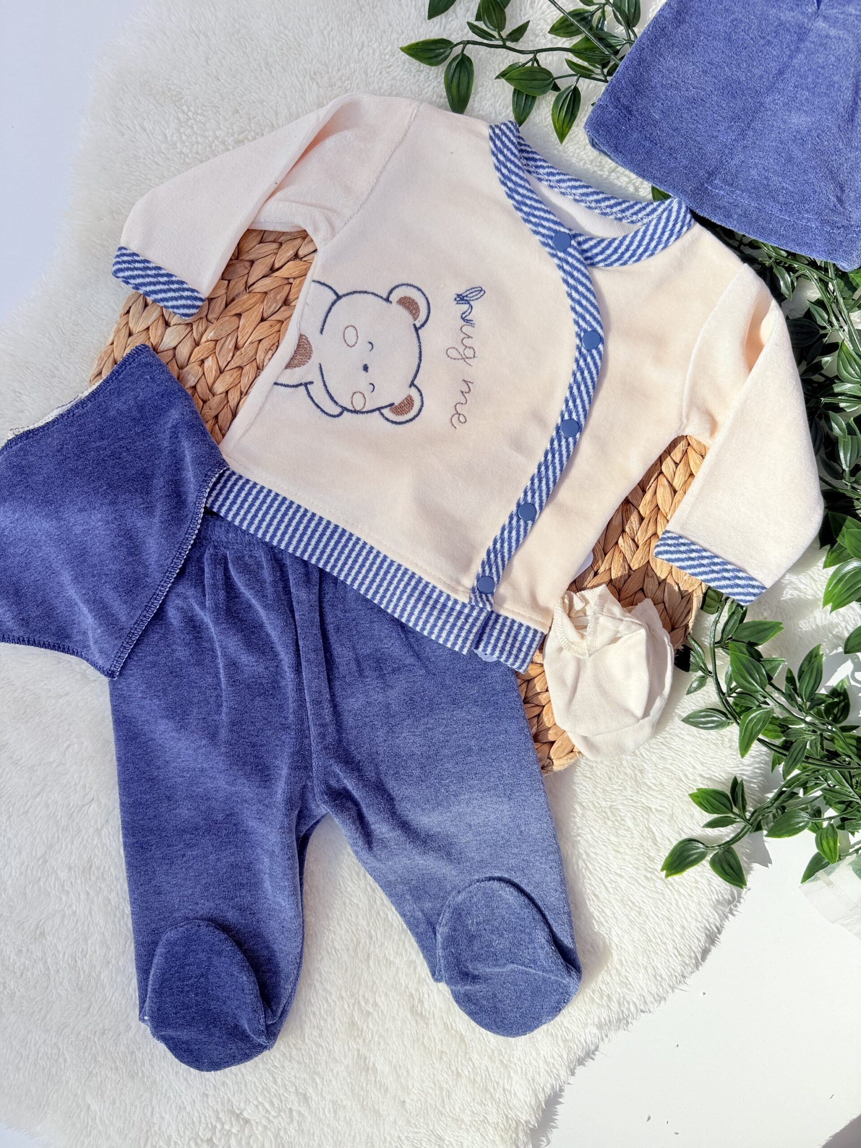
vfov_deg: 71.6
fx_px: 796
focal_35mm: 24
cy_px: 574
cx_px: 430
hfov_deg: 56.8
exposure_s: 1/5714
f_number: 1.78
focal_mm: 6.76
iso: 80
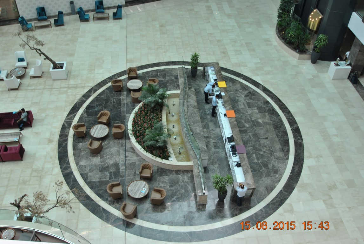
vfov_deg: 37.0
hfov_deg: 53.1
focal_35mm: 36
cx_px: 182
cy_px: 122
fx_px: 364
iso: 200
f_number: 4.5
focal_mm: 24
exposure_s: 1/60
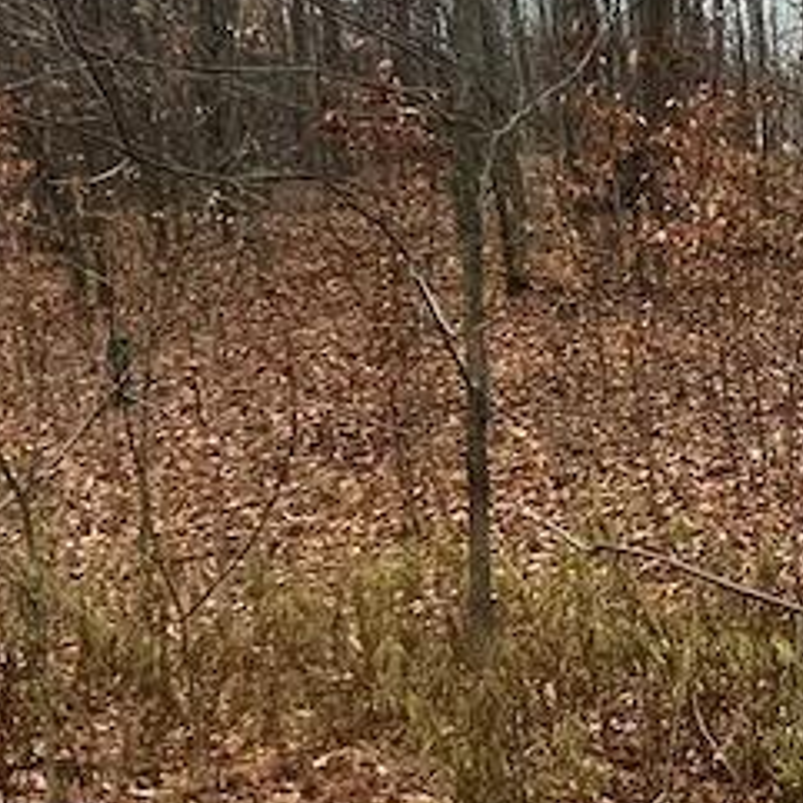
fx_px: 1601
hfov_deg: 26.8
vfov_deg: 28.2
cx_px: 776
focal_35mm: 61
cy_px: 426
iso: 250
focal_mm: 1.57
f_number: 1.8
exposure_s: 1/99
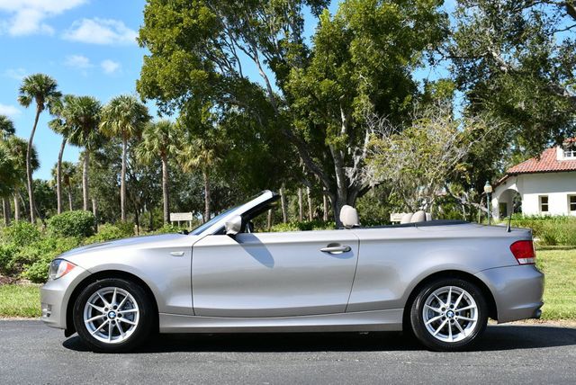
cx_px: 288
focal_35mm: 48
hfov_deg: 41.1
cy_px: 192
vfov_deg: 28.1
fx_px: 769
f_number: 8
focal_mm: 24
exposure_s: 1/250
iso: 110
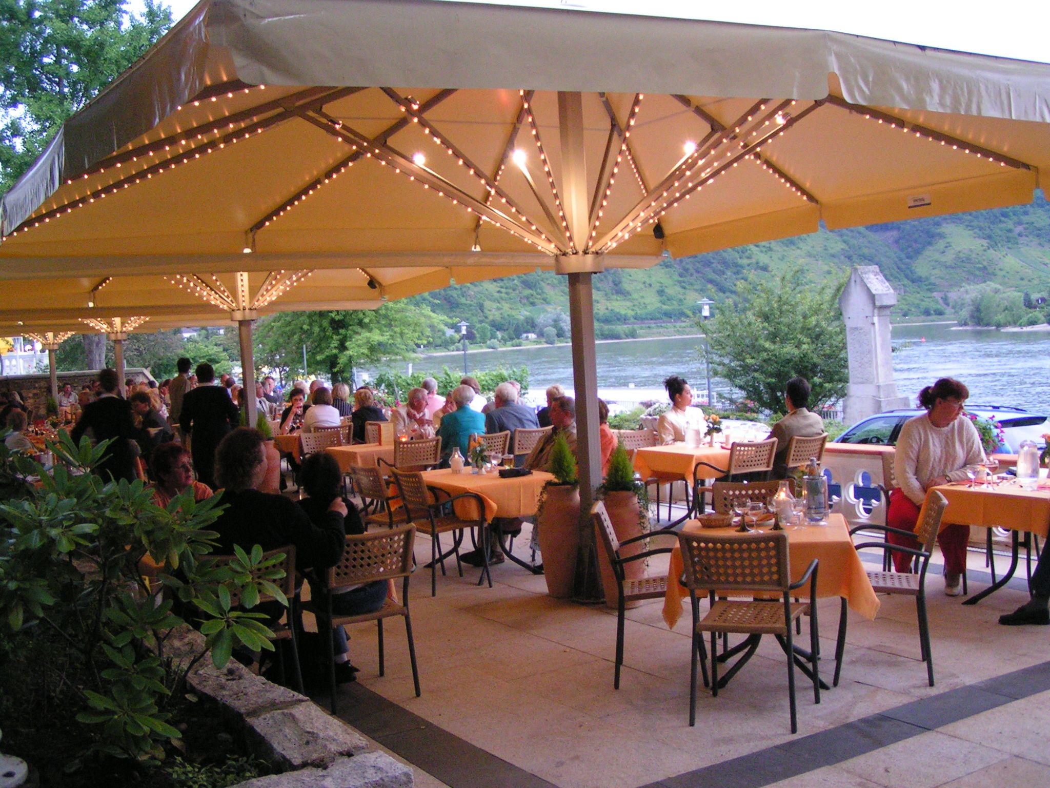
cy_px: 394
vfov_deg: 37.7
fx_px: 1153
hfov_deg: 49.0
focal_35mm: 38
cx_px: 525
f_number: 2.8
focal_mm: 5.8
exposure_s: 1/30
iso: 200
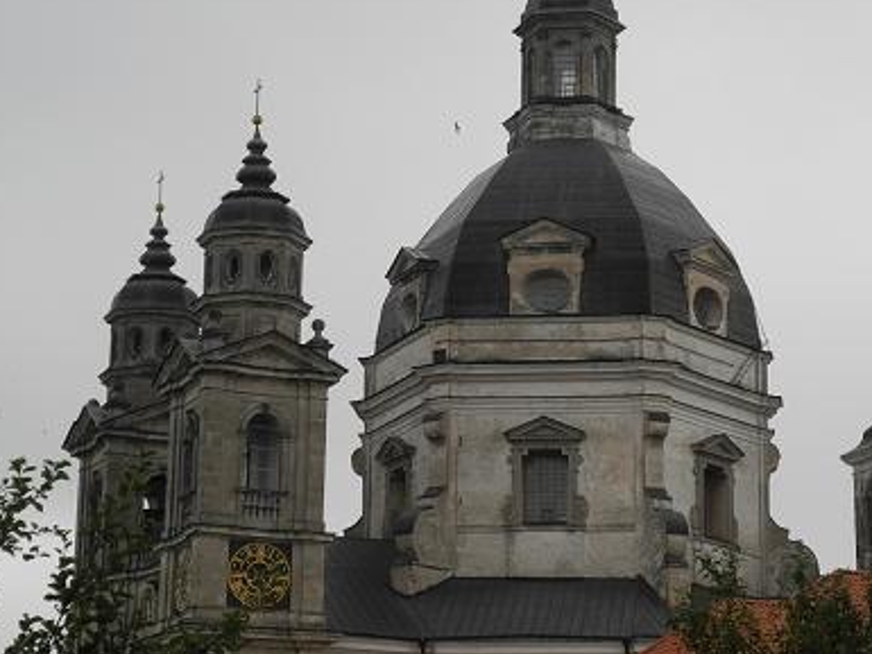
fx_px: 2847
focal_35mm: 113
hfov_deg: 17.4
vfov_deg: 13.1
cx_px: 494
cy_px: 274
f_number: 4
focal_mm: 18.1
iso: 100
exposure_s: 1/800
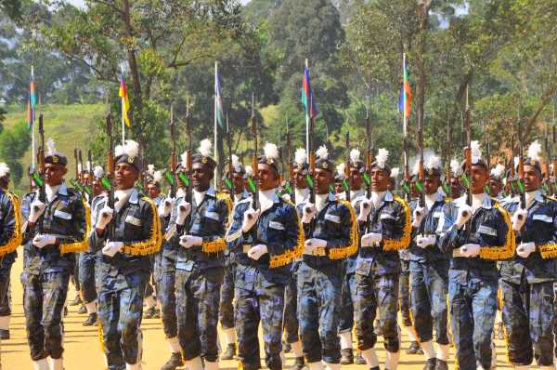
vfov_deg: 8.7
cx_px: 278
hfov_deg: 13.1
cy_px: 185
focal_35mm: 158
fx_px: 2433
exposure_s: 1/160
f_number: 13
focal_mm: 105
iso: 200
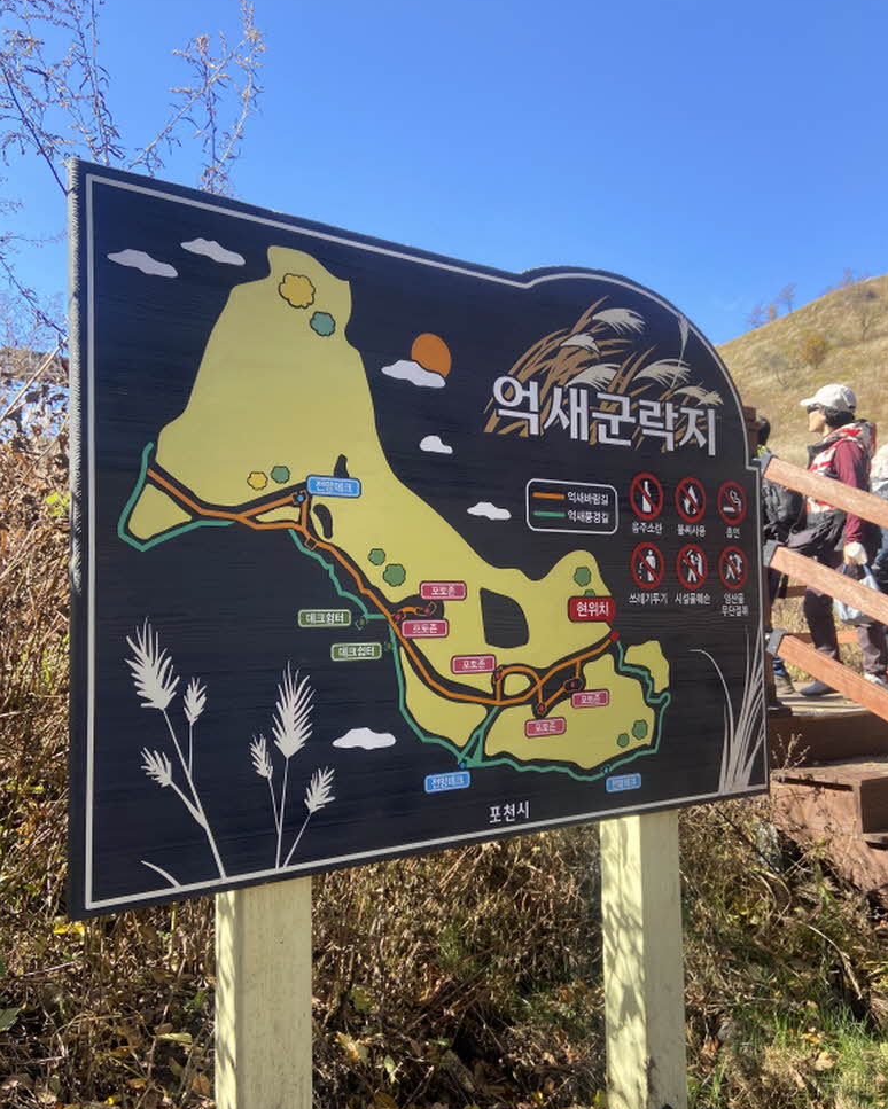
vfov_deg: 62.1
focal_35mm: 28
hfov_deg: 51.5
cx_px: 439
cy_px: 595
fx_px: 920
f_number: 1.8
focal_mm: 4.25
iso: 32
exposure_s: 1/681
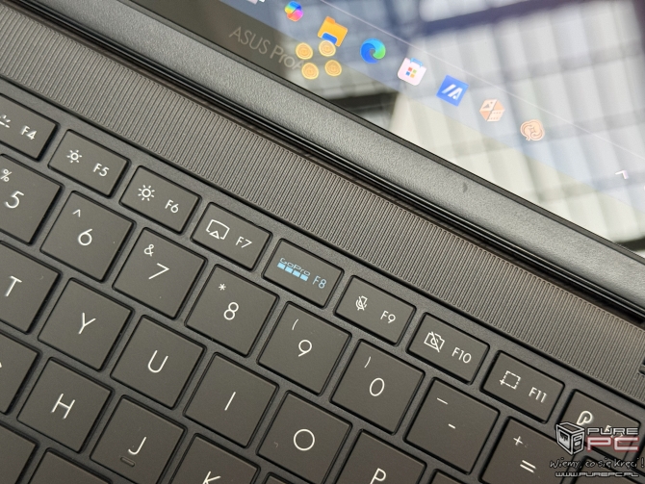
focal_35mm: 48
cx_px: 322
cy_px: 242
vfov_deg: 30.3
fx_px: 895
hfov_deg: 39.6
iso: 320
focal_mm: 6.76
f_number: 1.78
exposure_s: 1/40
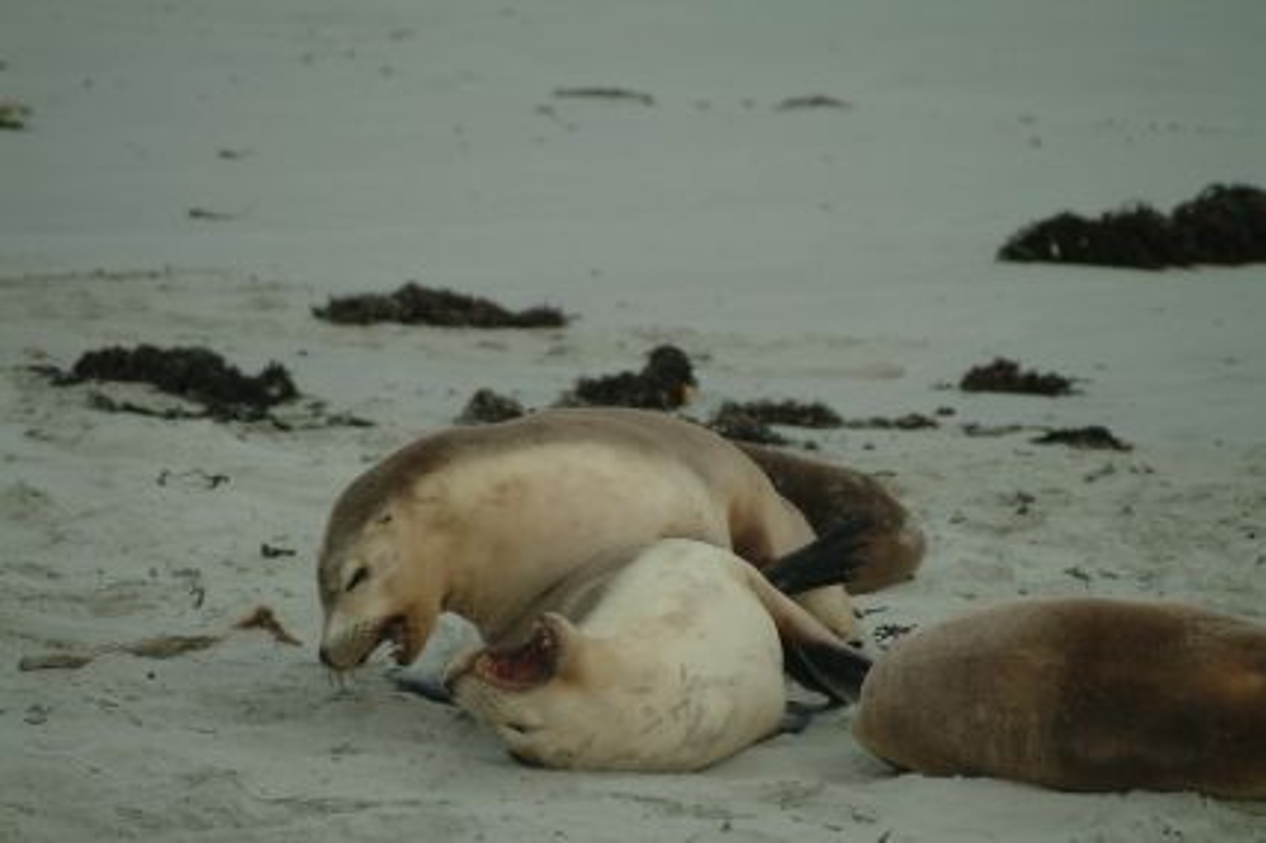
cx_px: 633
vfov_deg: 4.6
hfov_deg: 6.9
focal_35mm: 300
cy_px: 422
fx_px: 10545
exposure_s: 1/180
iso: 100
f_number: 5.6
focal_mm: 200
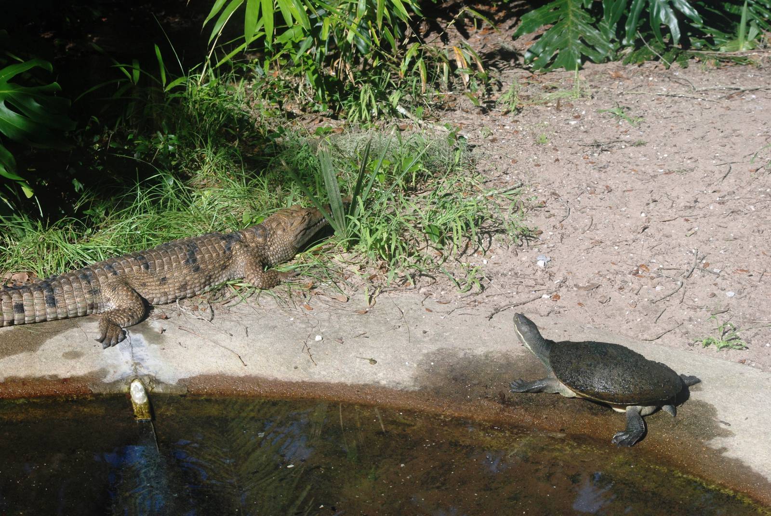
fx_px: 2251
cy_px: 258
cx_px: 386
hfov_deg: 19.4
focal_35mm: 105
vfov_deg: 13.1
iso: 400
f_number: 7.1
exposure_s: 1/800
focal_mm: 70
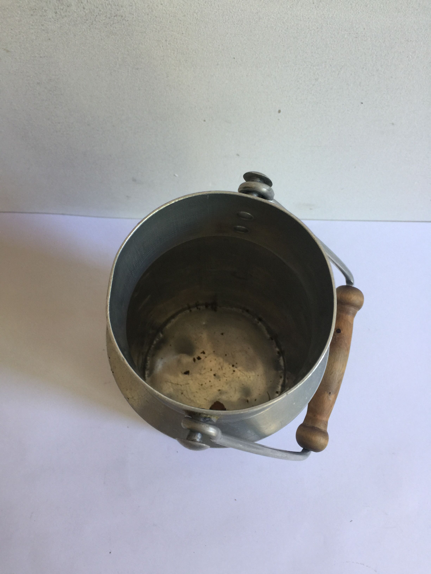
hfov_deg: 48.2
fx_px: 481
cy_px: 287
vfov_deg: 61.7
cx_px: 216
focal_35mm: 29
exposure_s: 1/17
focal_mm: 4.15
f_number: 2.2
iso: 40
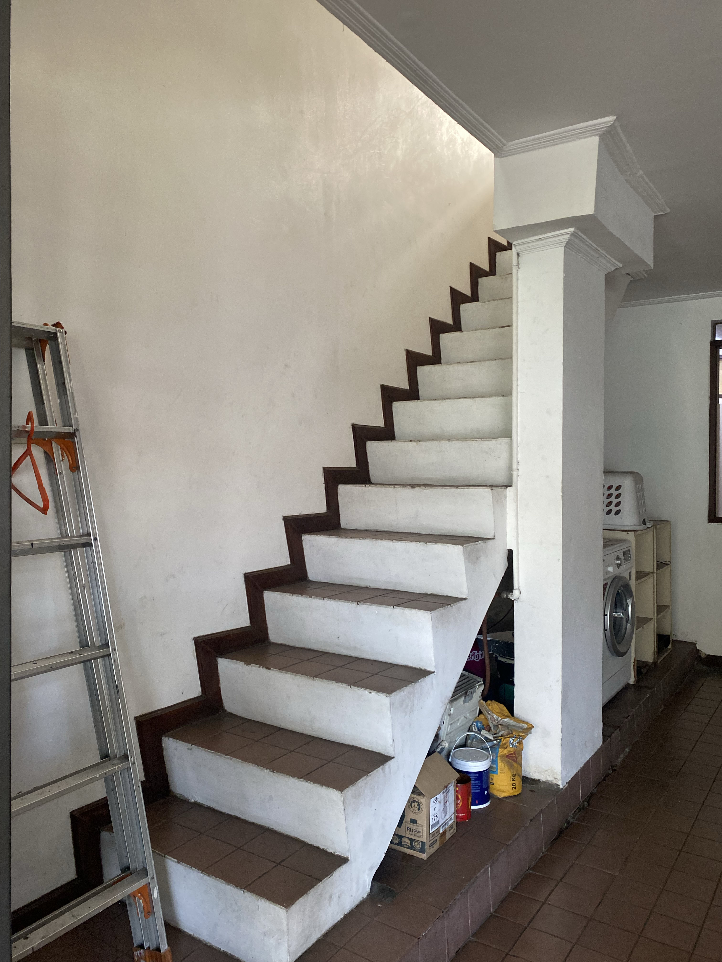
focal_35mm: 26
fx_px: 723
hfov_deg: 53.1
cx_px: 361
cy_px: 481
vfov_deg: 67.3
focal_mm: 4.25
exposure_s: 1/60
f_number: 1.8
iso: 200
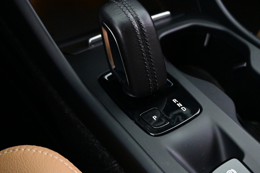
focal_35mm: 52
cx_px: 162
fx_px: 379
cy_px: 70
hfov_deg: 37.7
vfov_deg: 25.7
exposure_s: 1/30
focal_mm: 19.5
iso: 3600
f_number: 3.8
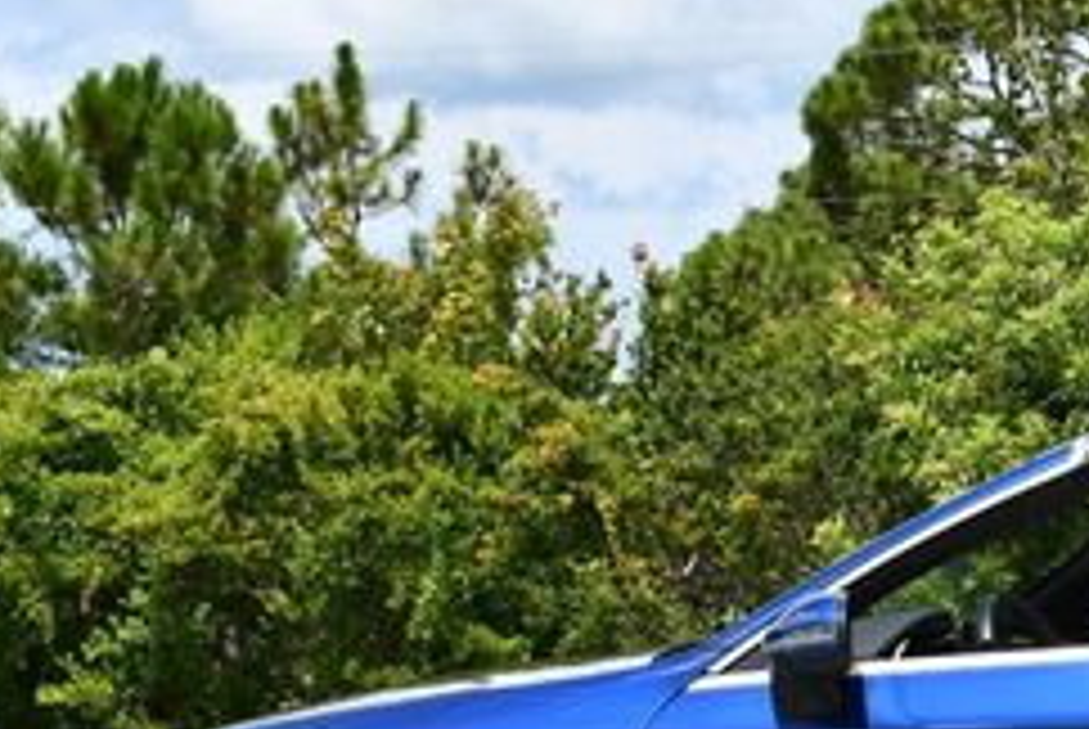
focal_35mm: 148
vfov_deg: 9.3
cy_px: 522
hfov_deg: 13.4
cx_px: 1336
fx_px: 4482
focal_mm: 28
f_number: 9
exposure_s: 1/320
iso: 100
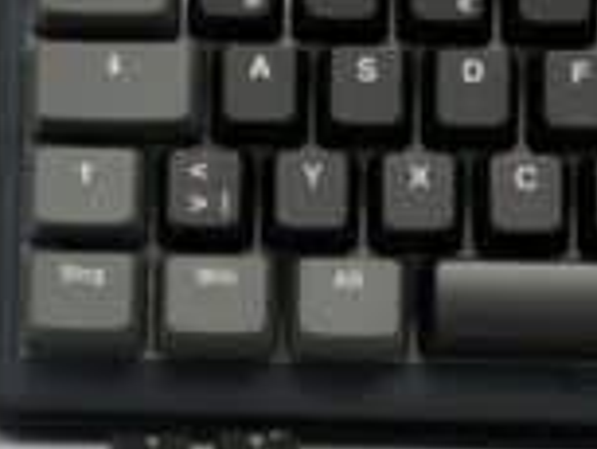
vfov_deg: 9.6
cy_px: 152
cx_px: 281
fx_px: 2658
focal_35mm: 154
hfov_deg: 12.8
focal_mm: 63
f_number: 9
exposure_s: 1/80
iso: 640
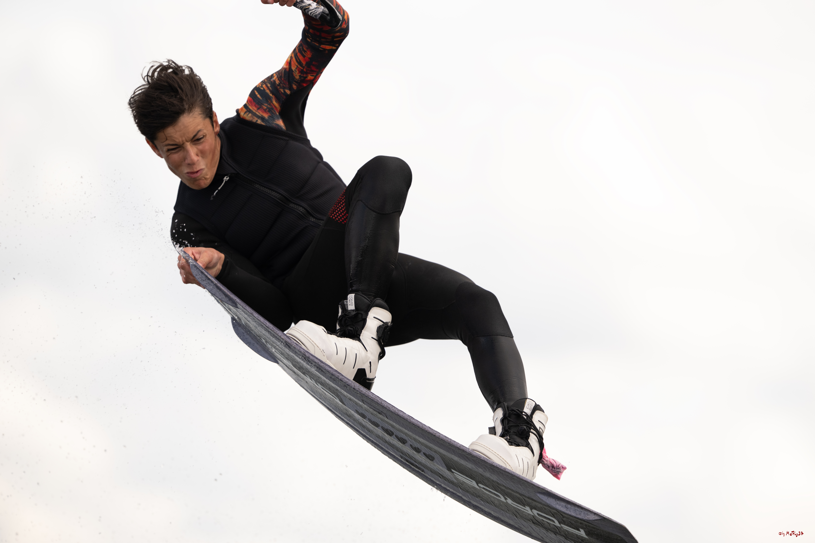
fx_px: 9055
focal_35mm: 400
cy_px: 272
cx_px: 408
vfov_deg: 3.4
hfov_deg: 5.2
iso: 500
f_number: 4.5
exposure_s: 1/2000
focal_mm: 400
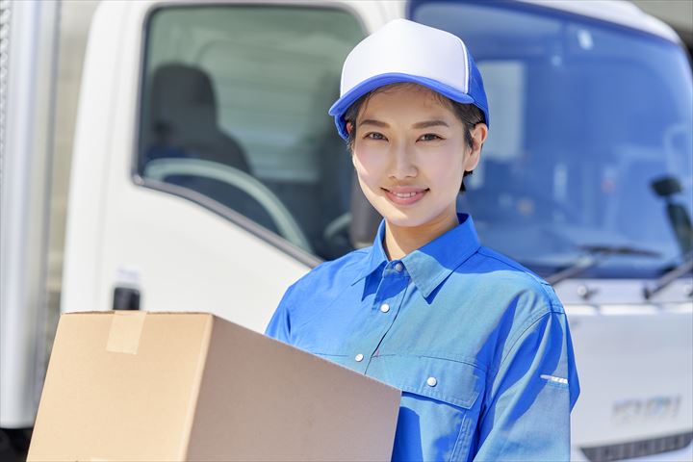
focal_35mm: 85
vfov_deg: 16.1
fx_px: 1636
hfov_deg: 23.9
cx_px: 346
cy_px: 231
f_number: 4.5
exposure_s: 1/1000
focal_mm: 85
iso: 200
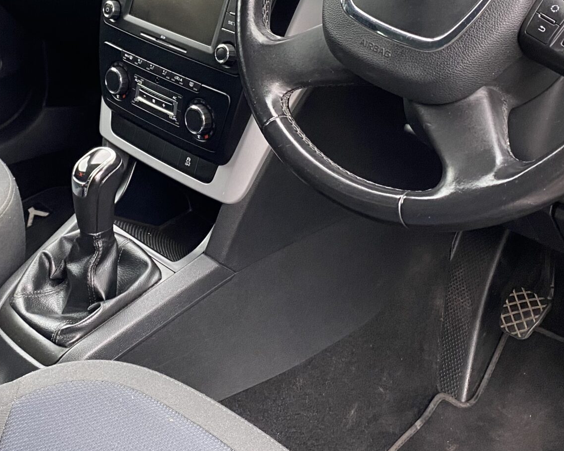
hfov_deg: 32.7
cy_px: 69
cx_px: 183
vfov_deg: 26.0
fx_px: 951
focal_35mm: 57
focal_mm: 4.25
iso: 160
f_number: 1.8
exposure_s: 1/60
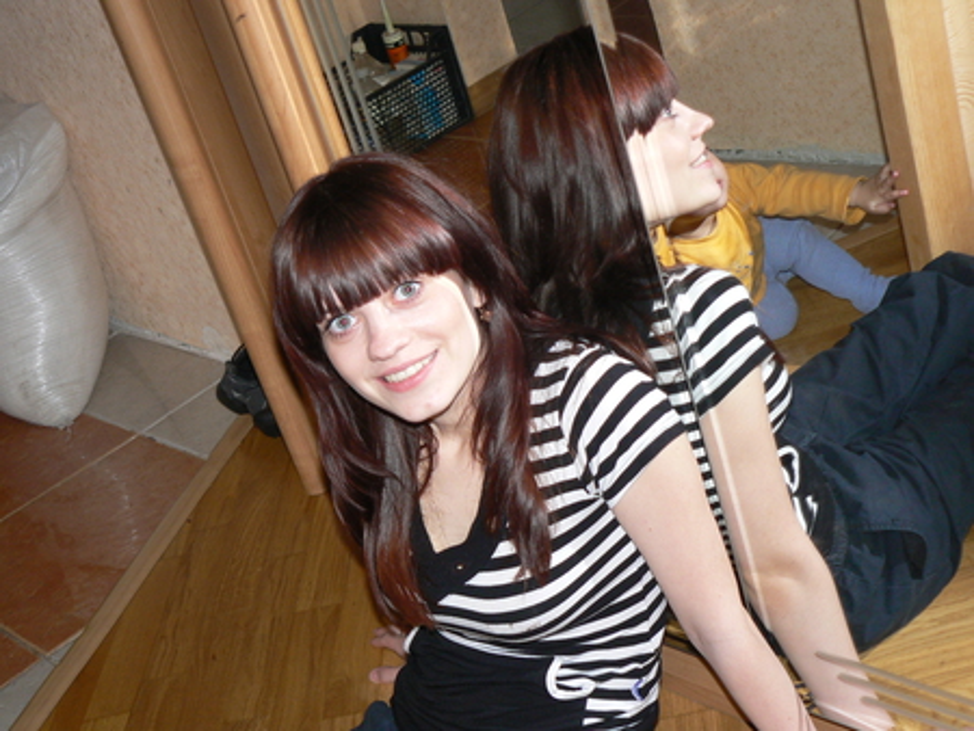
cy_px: 366
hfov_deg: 34.9
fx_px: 1548
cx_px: 487
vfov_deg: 26.6
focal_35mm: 55
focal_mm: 9.2
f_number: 3.2
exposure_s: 1/30
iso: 100
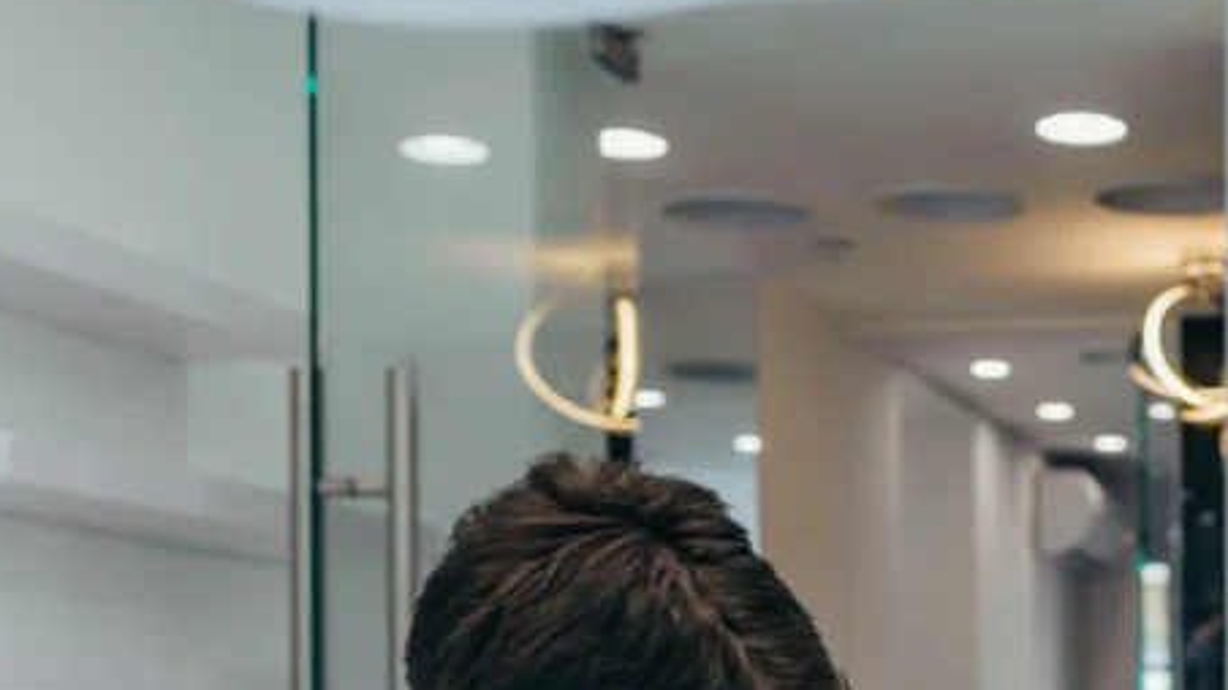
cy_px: 887
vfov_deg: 14.0
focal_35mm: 83
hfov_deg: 24.3
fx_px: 2702
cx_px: 1274
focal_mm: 35
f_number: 3.2
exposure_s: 1/160
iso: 125
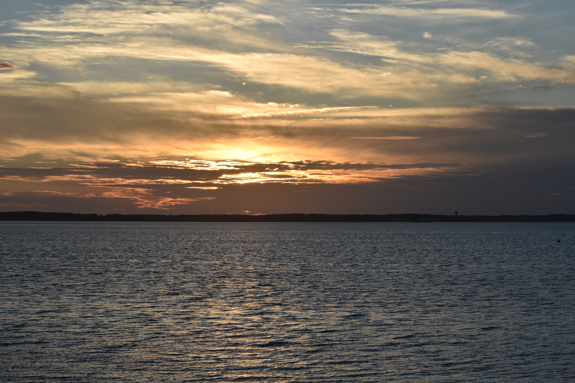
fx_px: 1318
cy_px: 192
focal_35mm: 82
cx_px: 288
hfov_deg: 24.6
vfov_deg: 16.6
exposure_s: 1/400
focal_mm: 55
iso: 200
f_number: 10
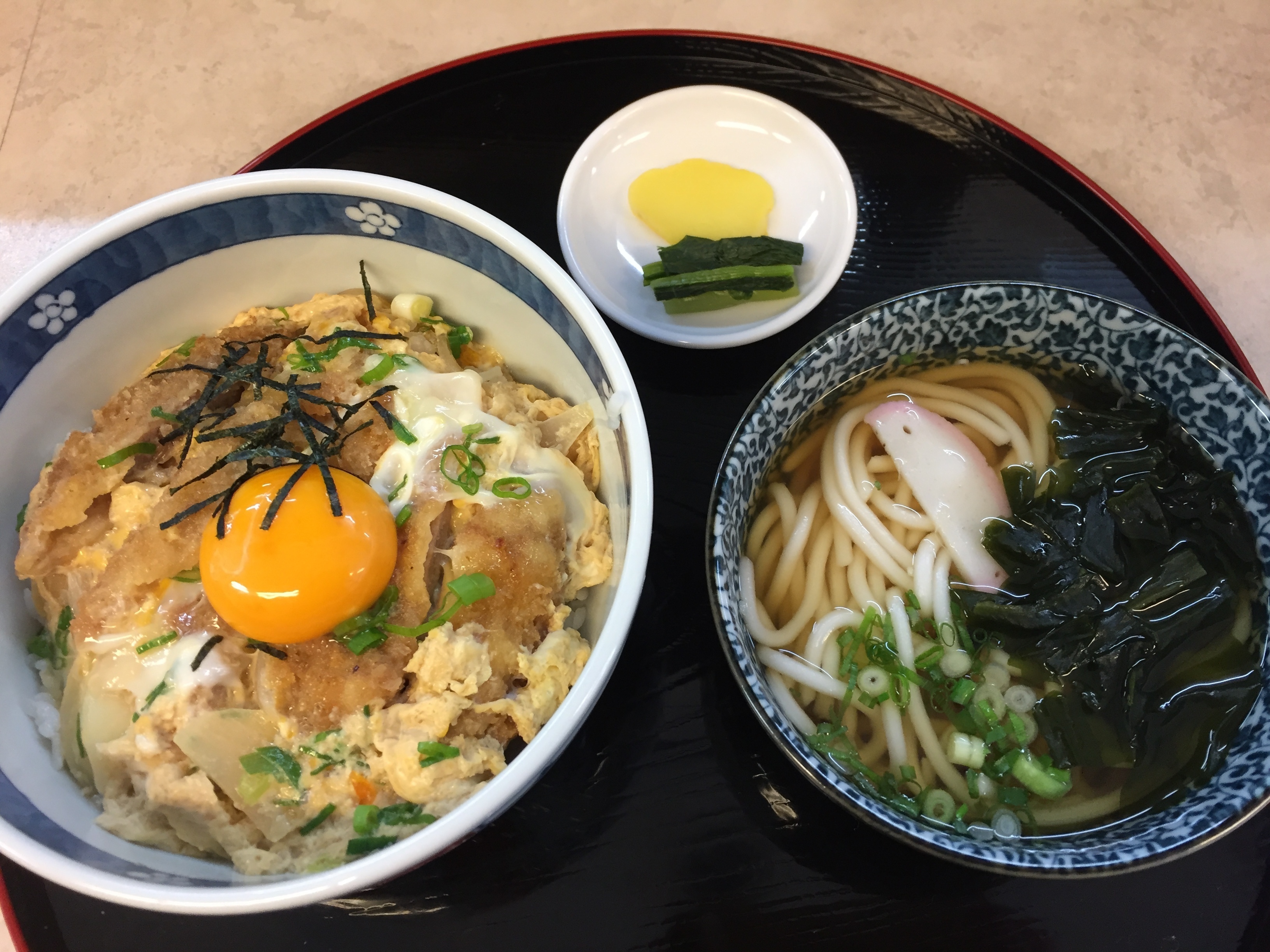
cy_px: 476
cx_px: 635
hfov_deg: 61.7
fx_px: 1064
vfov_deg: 48.2
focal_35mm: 29
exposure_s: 1/30
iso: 100
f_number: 2.2
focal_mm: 4.15
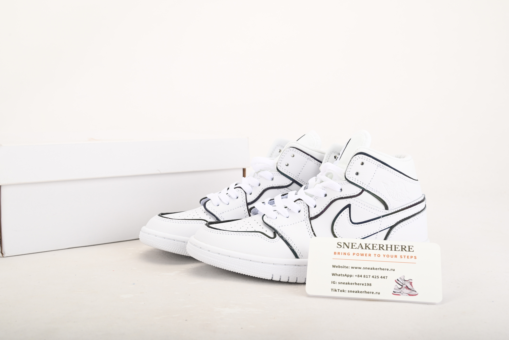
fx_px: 651
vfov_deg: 29.3
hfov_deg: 42.7
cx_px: 254
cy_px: 170
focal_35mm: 46
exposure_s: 1/200
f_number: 11
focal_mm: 46
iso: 100
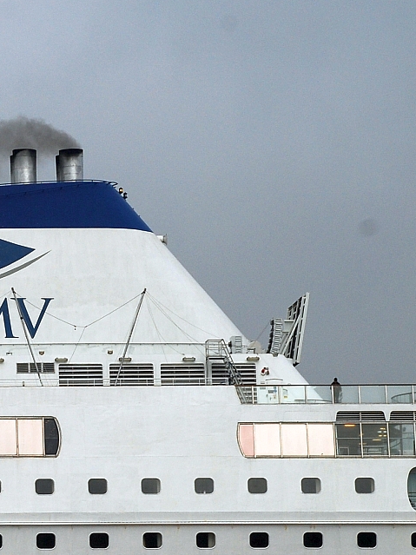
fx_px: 2597
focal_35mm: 162
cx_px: -23
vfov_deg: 12.2
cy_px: 265
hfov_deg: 9.1
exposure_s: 1/250
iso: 180
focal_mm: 70
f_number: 10
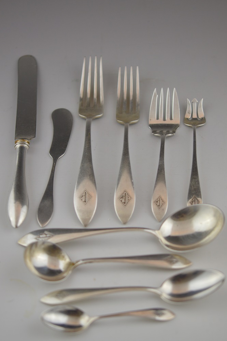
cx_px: 114
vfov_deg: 22.6
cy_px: 170
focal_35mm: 90
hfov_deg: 15.2
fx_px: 853
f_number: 3.2
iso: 400
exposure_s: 1/160
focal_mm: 60
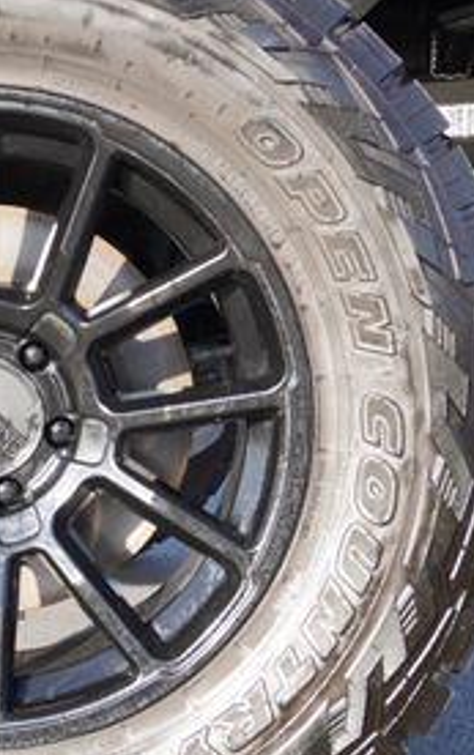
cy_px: 402
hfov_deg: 16.3
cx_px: -30
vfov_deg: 26.4
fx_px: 1609
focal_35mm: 78
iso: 100
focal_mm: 22
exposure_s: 1/80
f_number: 5.6
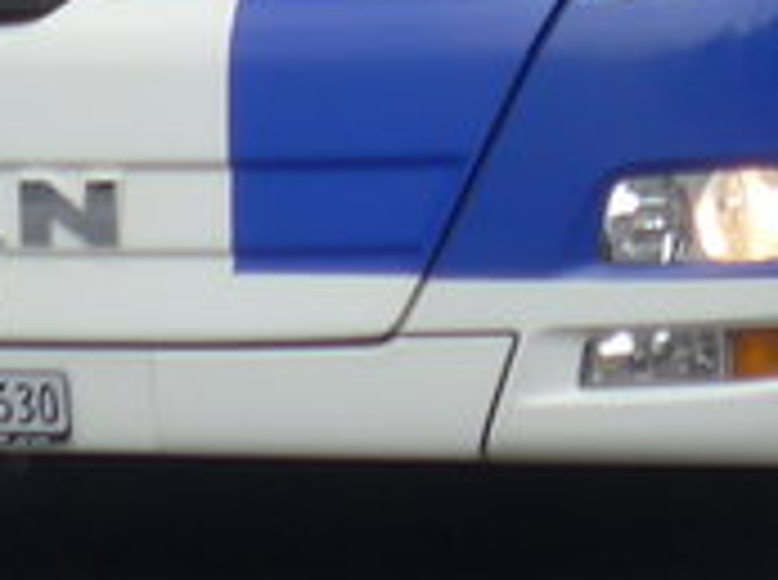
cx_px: 742
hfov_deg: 4.6
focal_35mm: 431
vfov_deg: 3.4
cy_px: -1129
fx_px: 9667
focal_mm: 12.7
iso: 80
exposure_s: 1/400
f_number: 3.7
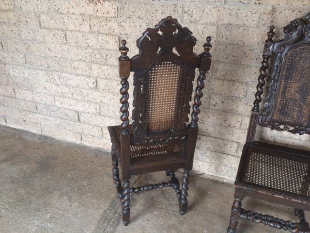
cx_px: 155
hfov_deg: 61.7
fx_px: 260
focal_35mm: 29
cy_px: 116
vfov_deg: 48.2
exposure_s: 1/60
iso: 40
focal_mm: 4.15
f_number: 2.2
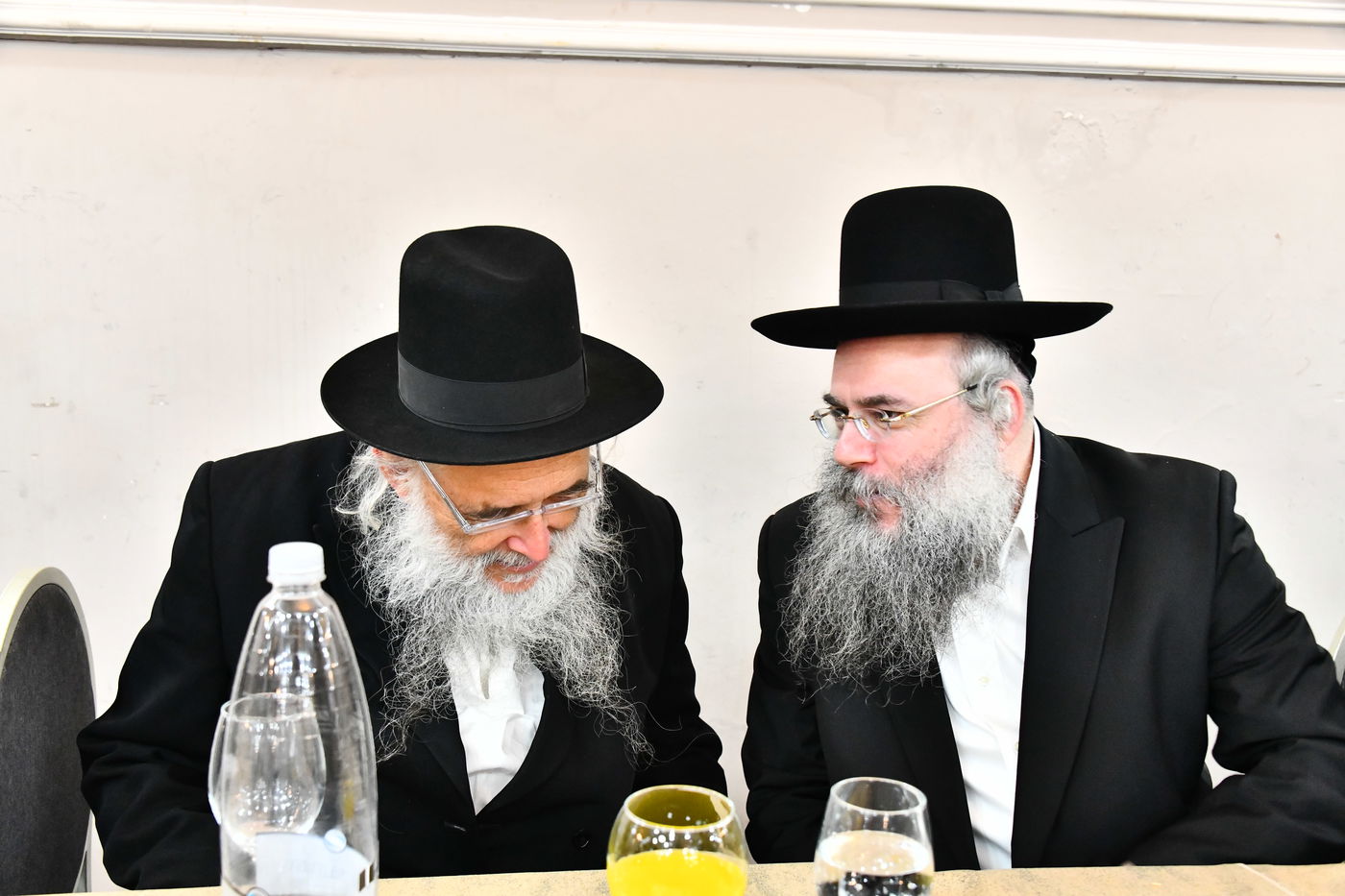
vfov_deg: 36.9
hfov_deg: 53.1
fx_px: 1345
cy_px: 448
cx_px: 672
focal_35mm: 36
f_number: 5.6
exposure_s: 1/100
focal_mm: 36
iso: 5000
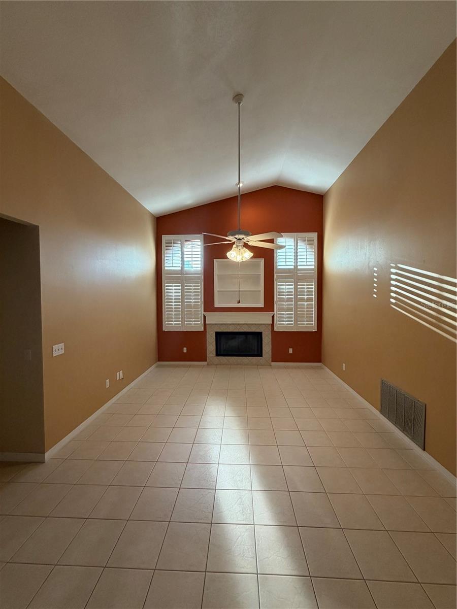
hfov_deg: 85.7
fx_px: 246
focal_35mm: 14
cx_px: 228
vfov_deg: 102.1
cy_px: 304
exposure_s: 1/120
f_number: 2.2
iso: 200
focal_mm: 2.22
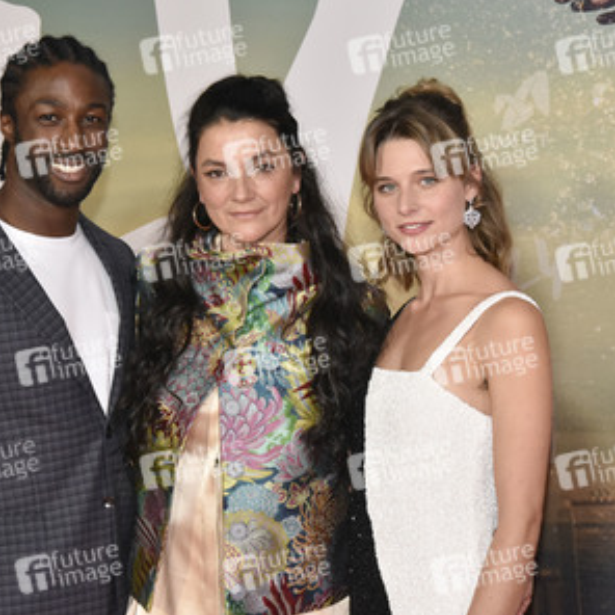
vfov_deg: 19.7
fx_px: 1769
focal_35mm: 88
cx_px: 221
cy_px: 310
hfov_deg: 19.7
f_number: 8
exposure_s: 1/250
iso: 4000
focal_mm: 68
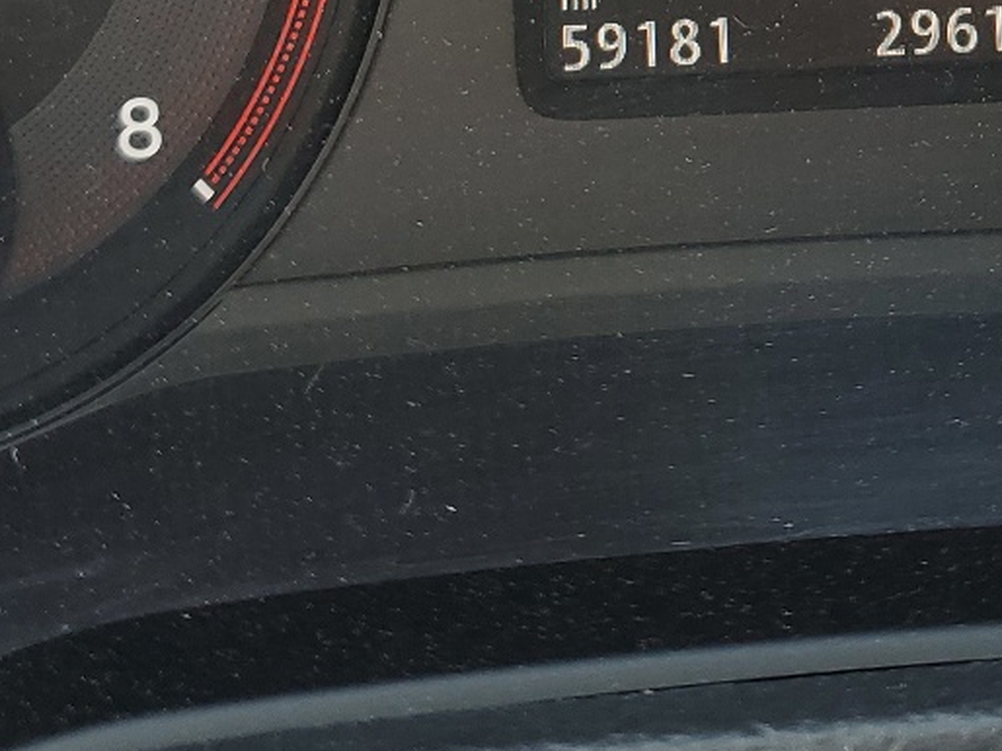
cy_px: -380
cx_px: 719
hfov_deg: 23.9
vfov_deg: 16.5
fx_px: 2344
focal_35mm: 81
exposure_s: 1/125
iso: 50
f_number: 1.5
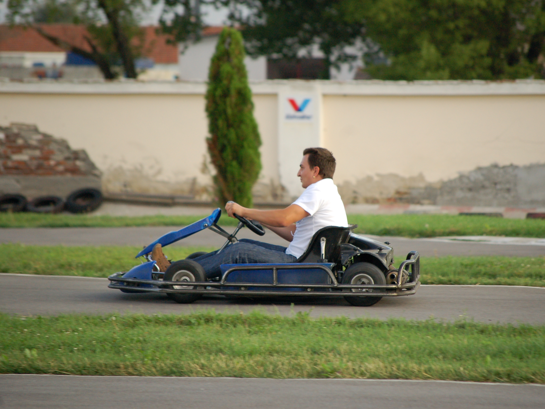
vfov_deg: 5.2
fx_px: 4495
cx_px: 297
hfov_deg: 6.9
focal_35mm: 286
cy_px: 204
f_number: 5.6
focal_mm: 175
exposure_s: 1/500
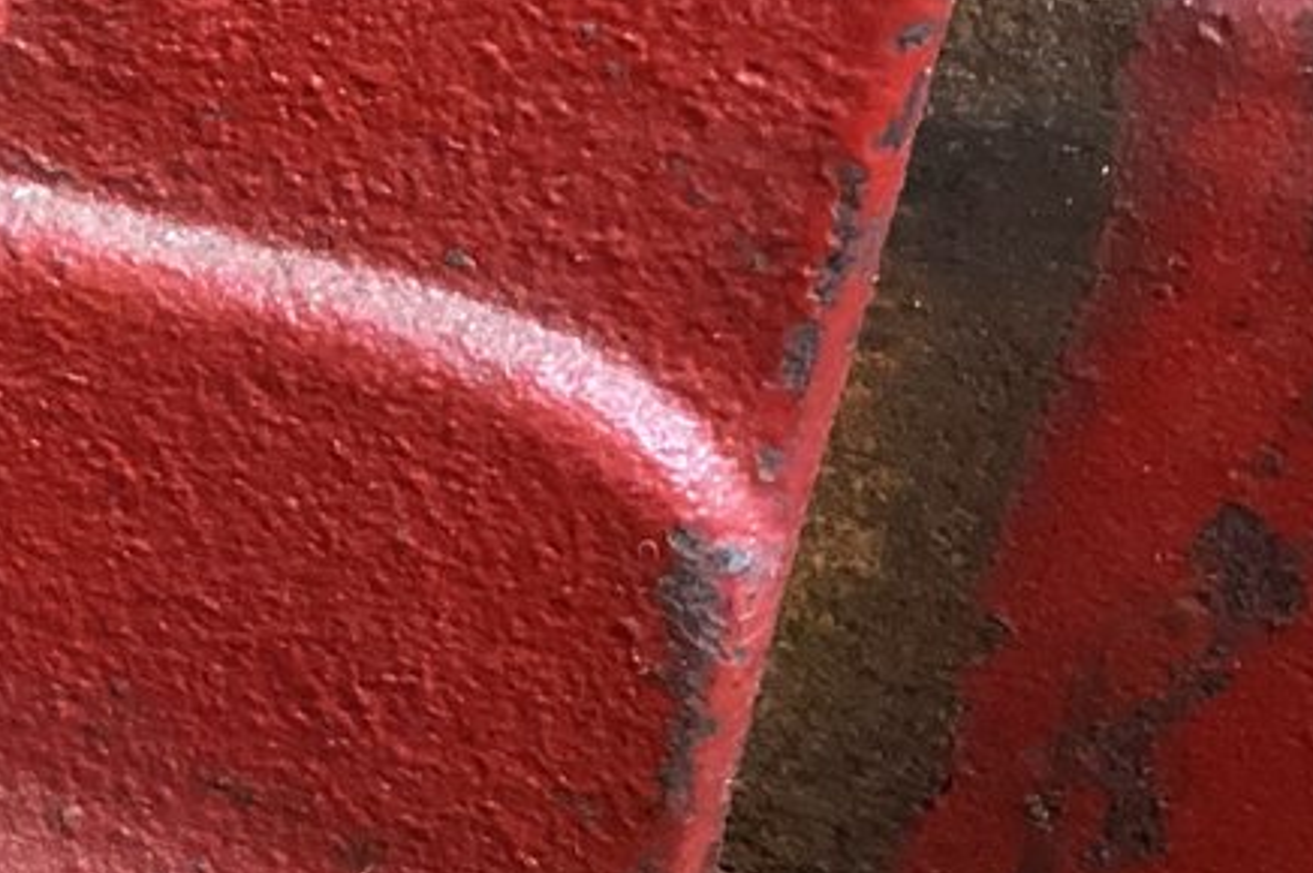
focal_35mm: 112
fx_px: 4082
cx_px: -794
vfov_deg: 12.1
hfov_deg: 16.3
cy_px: 95
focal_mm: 3.3
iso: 500
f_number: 2.4
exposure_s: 1/30
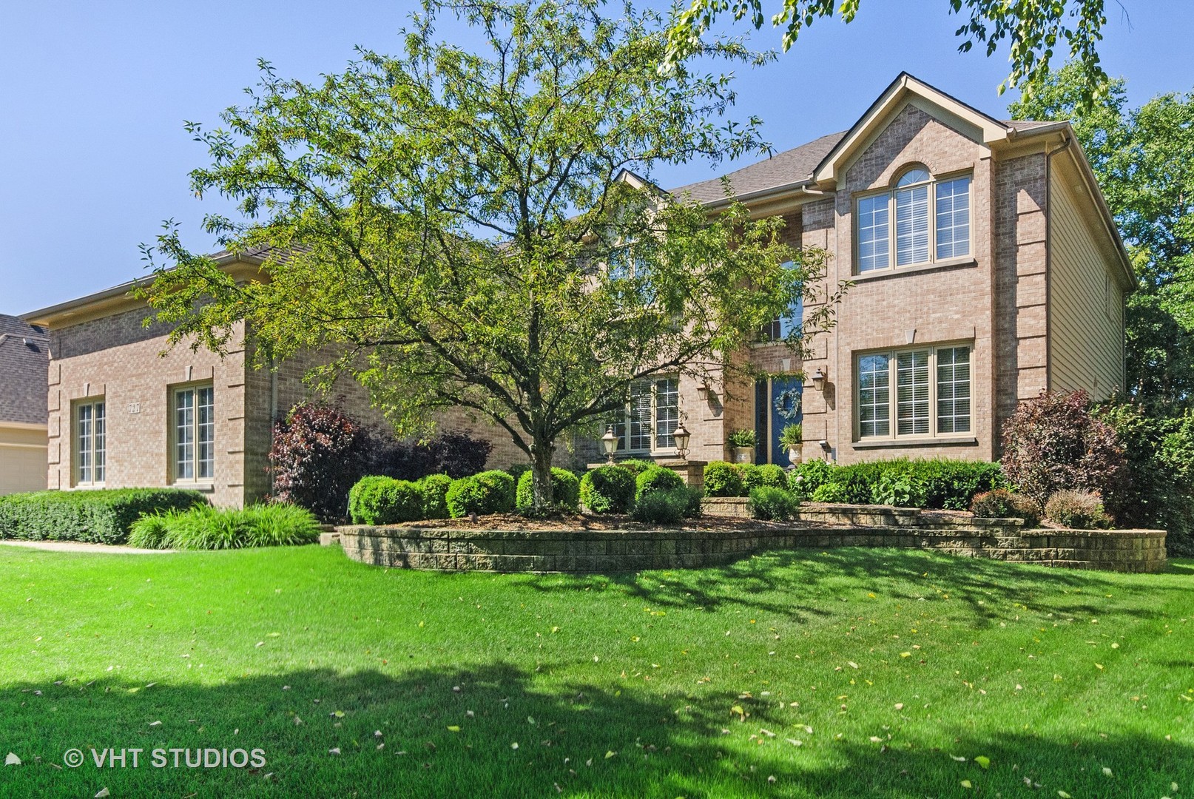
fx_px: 847
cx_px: 597
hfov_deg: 70.4
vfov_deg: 50.5
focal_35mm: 26
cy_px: 400
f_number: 9
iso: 200
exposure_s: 1/100
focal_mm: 17
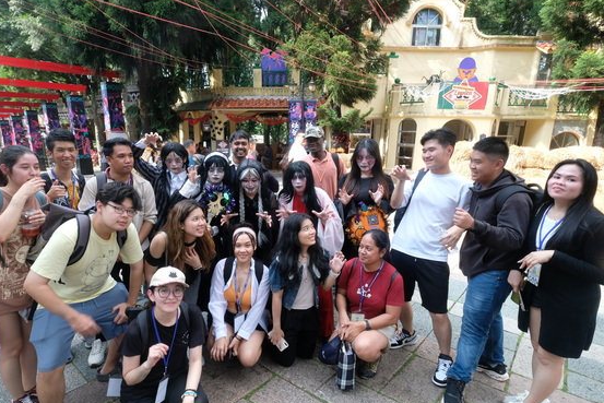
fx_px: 319
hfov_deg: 86.8
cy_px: 209
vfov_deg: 64.6
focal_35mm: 19
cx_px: 287
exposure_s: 1/60
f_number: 13
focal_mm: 10
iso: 800
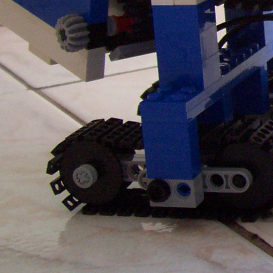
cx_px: 509
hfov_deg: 13.1
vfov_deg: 14.4
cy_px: 7
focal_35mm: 119
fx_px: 1062
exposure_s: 1/27.2
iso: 160
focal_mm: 5.6
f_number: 2.7
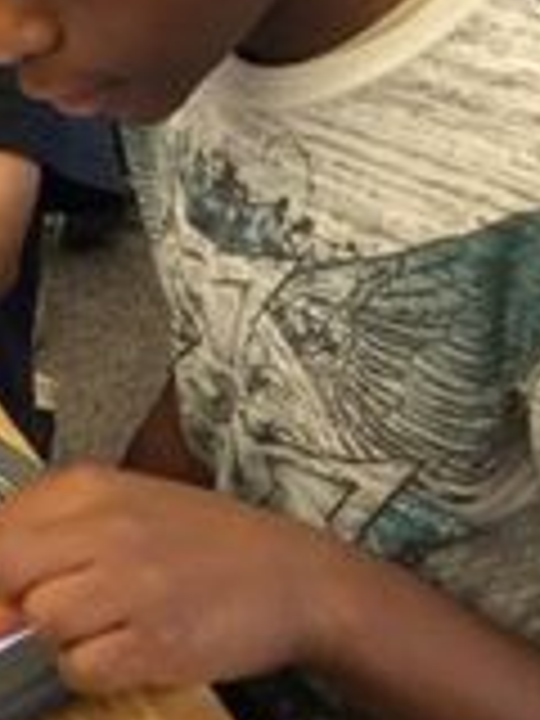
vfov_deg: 21.3
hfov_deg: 15.8
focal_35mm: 90
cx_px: -104
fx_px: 1872
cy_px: 58
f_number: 2.2
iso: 100
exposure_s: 1/30
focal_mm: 4.12
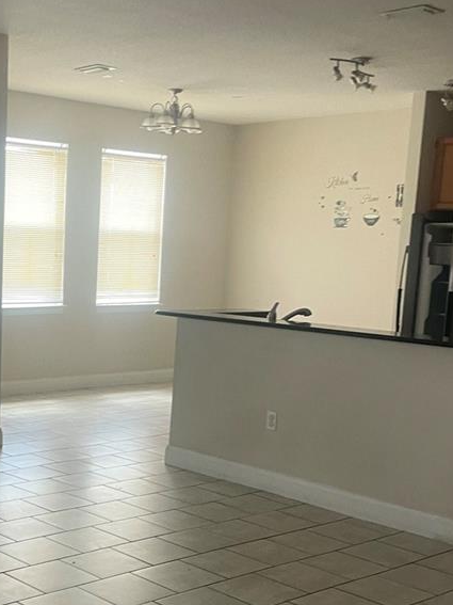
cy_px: 409
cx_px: 74
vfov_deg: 34.6
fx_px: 960
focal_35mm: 55
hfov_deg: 25.9
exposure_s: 1/70
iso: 125
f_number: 1.6
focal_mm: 4.2
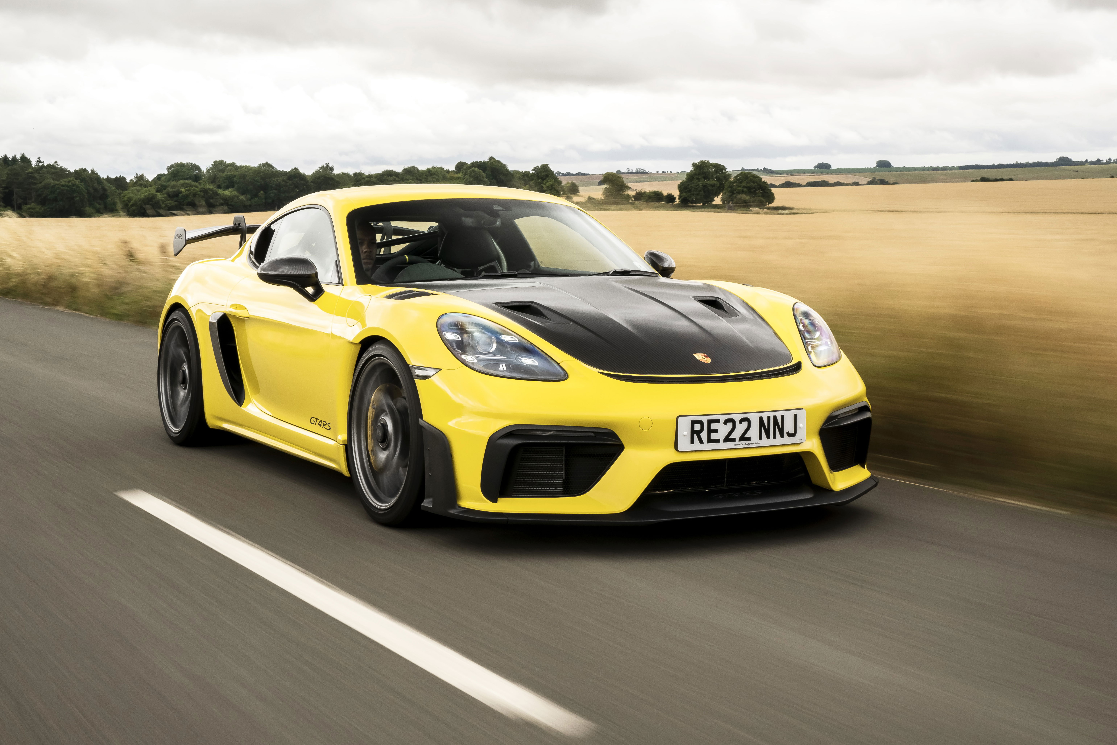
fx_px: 1210
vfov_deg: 34.2
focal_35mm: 39
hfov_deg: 49.6
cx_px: 558
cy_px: 372
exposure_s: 1/30
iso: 250
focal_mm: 39
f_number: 16
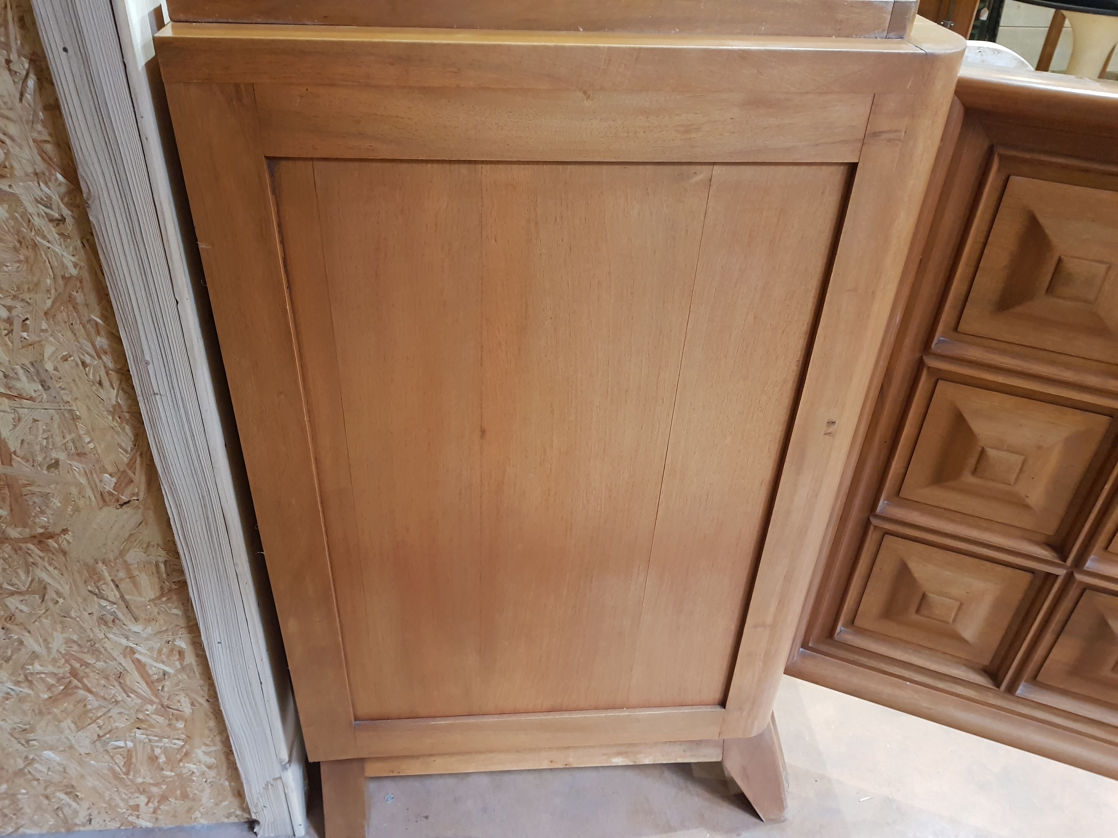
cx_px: 559
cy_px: 419
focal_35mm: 26
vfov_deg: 53.1
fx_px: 840
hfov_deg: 67.3
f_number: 1.7
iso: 200
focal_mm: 4.2
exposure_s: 1/12
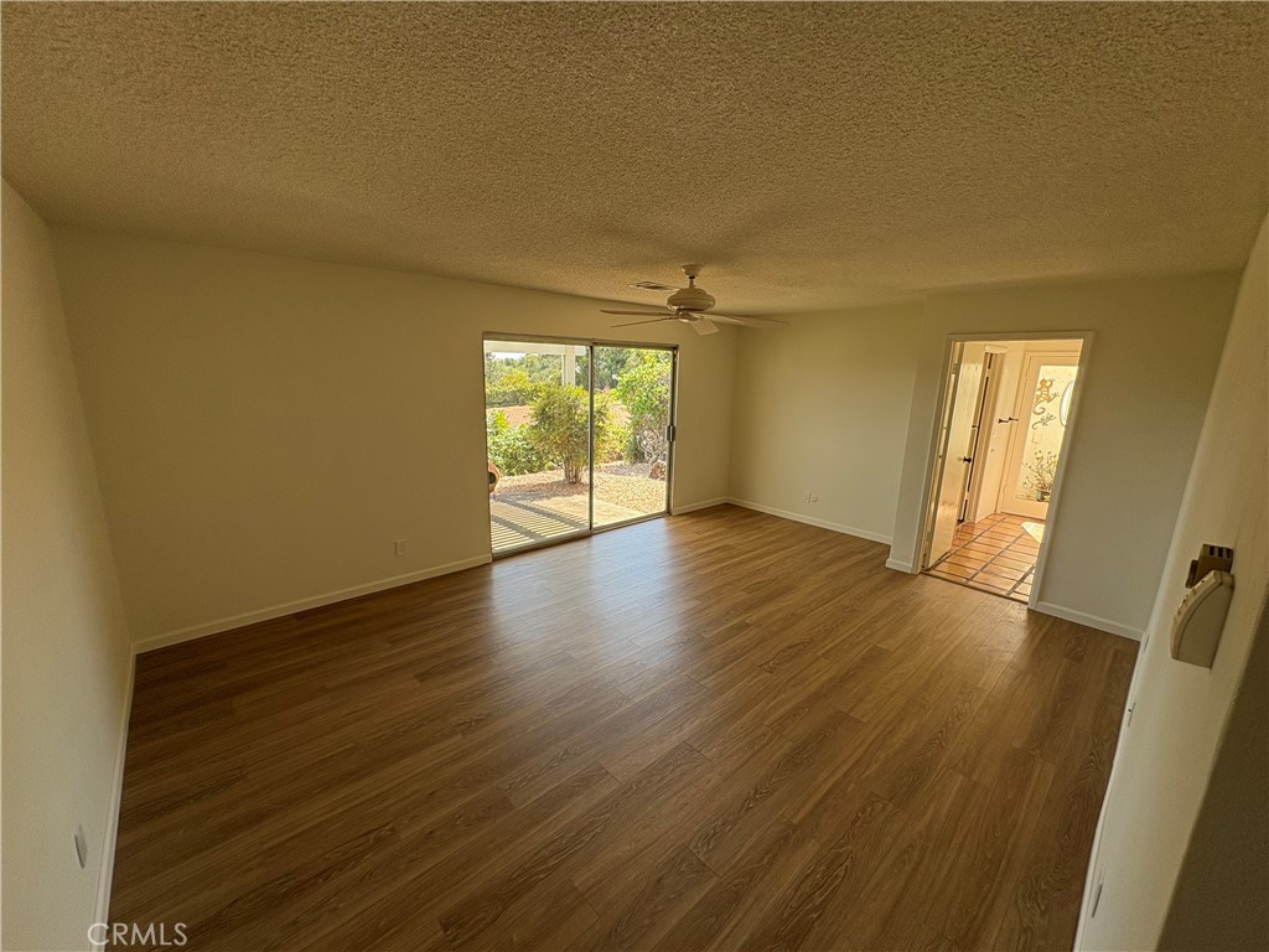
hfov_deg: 102.1
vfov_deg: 85.7
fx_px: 513
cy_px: 476
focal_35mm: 14
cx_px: 634
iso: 64
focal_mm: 2.22
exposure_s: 1/163
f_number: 2.2
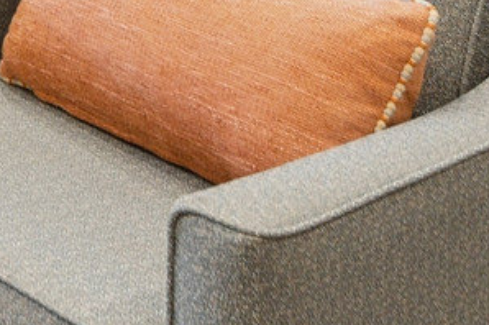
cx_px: -658
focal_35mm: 117
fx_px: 1587
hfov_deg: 13.3
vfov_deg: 10.0
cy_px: -497
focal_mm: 17
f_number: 8
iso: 640
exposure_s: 1/20
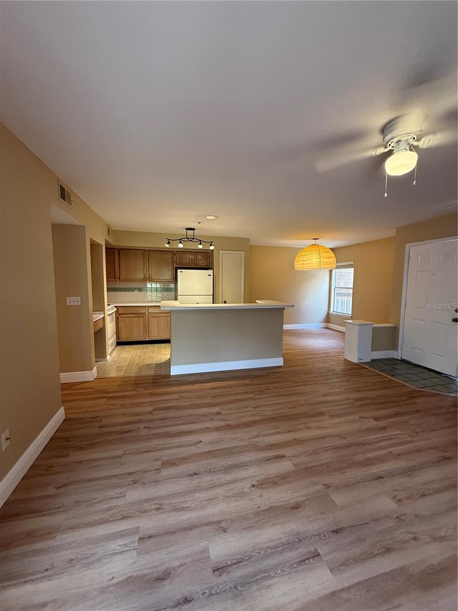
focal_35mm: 14
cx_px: 229
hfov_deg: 85.7
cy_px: 306
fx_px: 247
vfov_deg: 102.1
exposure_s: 1/60
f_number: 2.2
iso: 250
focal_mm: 2.22
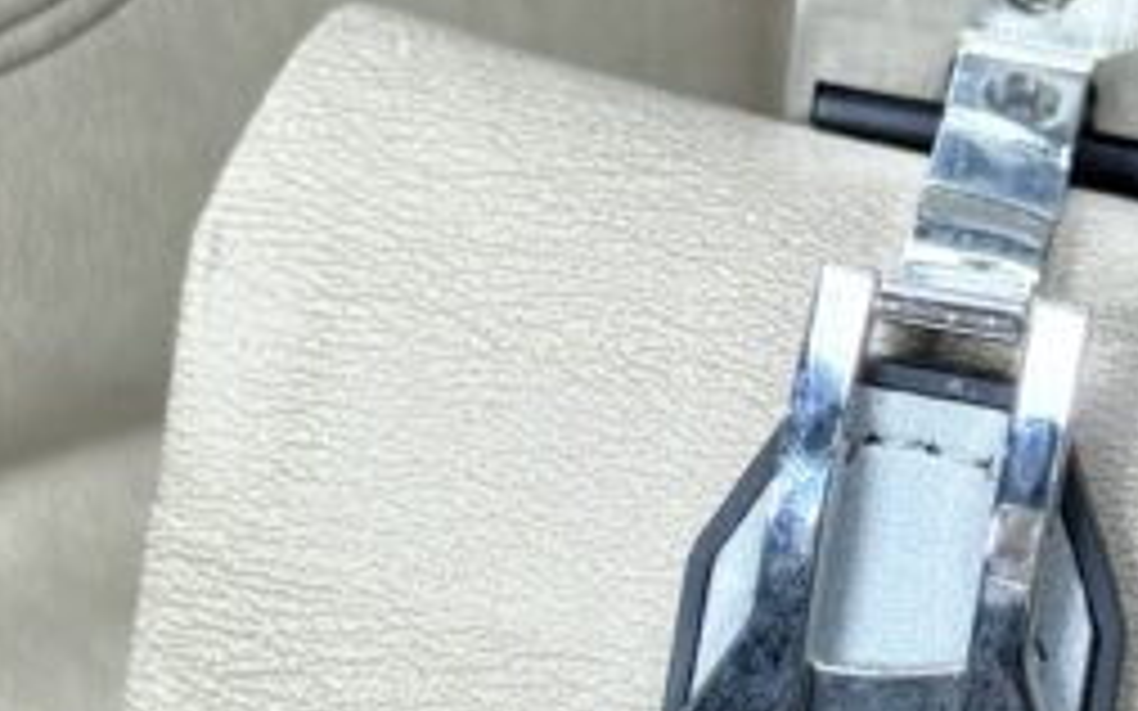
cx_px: 792
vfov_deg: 8.1
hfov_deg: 13.0
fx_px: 4992
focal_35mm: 161
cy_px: 698
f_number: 1.78
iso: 100
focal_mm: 6.76
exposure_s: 1/96
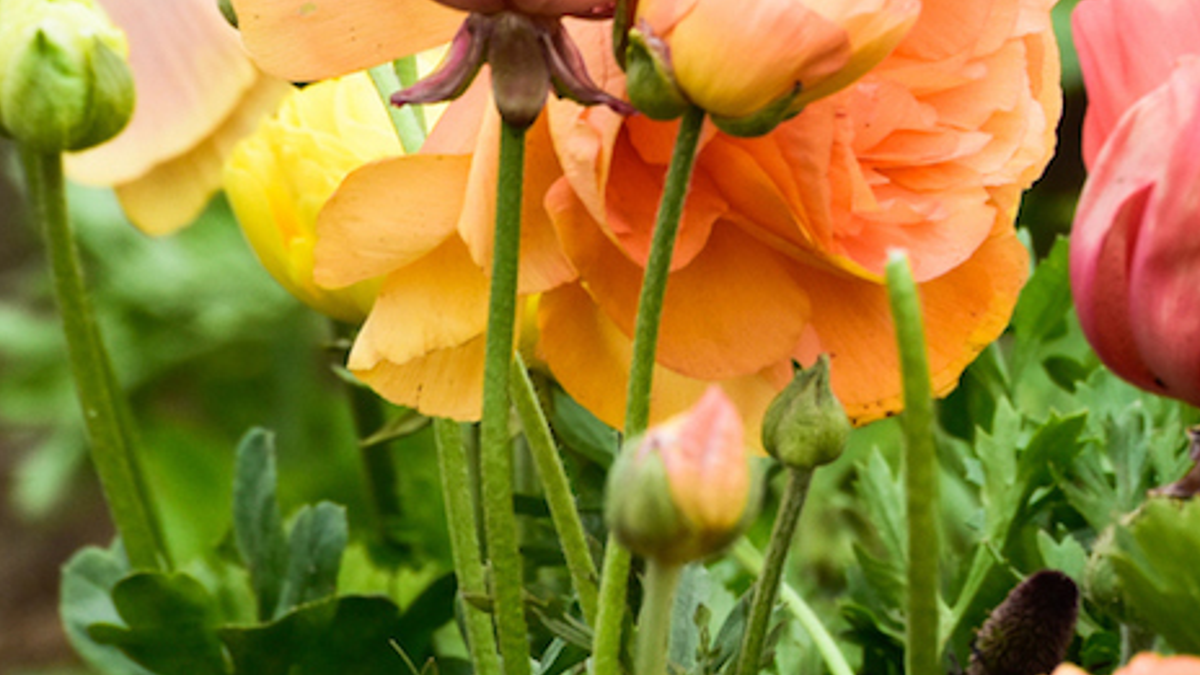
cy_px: -124
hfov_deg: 2.2
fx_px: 31056
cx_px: 1334
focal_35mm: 976
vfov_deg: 1.2
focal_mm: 240
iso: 400
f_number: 11
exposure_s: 1/500
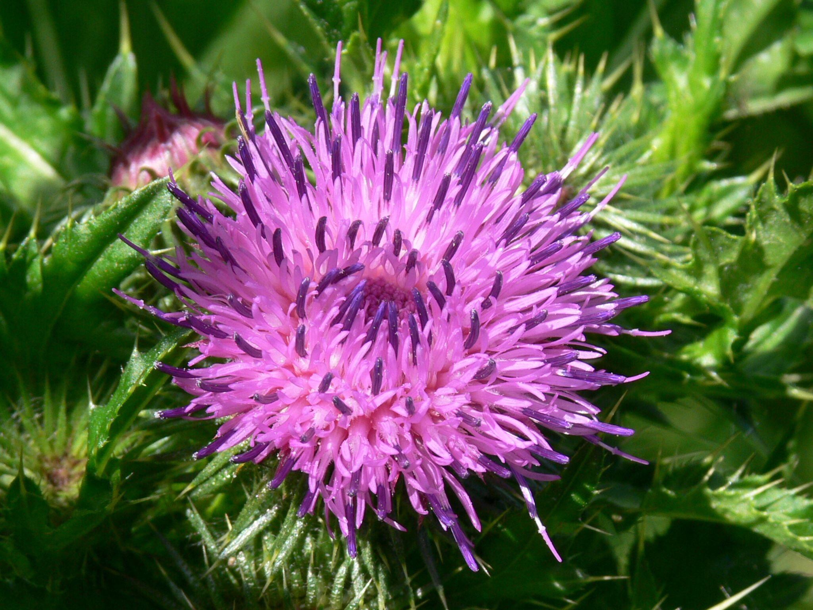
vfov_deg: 12.2
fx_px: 2842
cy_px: 305
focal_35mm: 121
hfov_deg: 16.3
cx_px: 406
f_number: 5.6
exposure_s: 1/200
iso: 80
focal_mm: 25.6
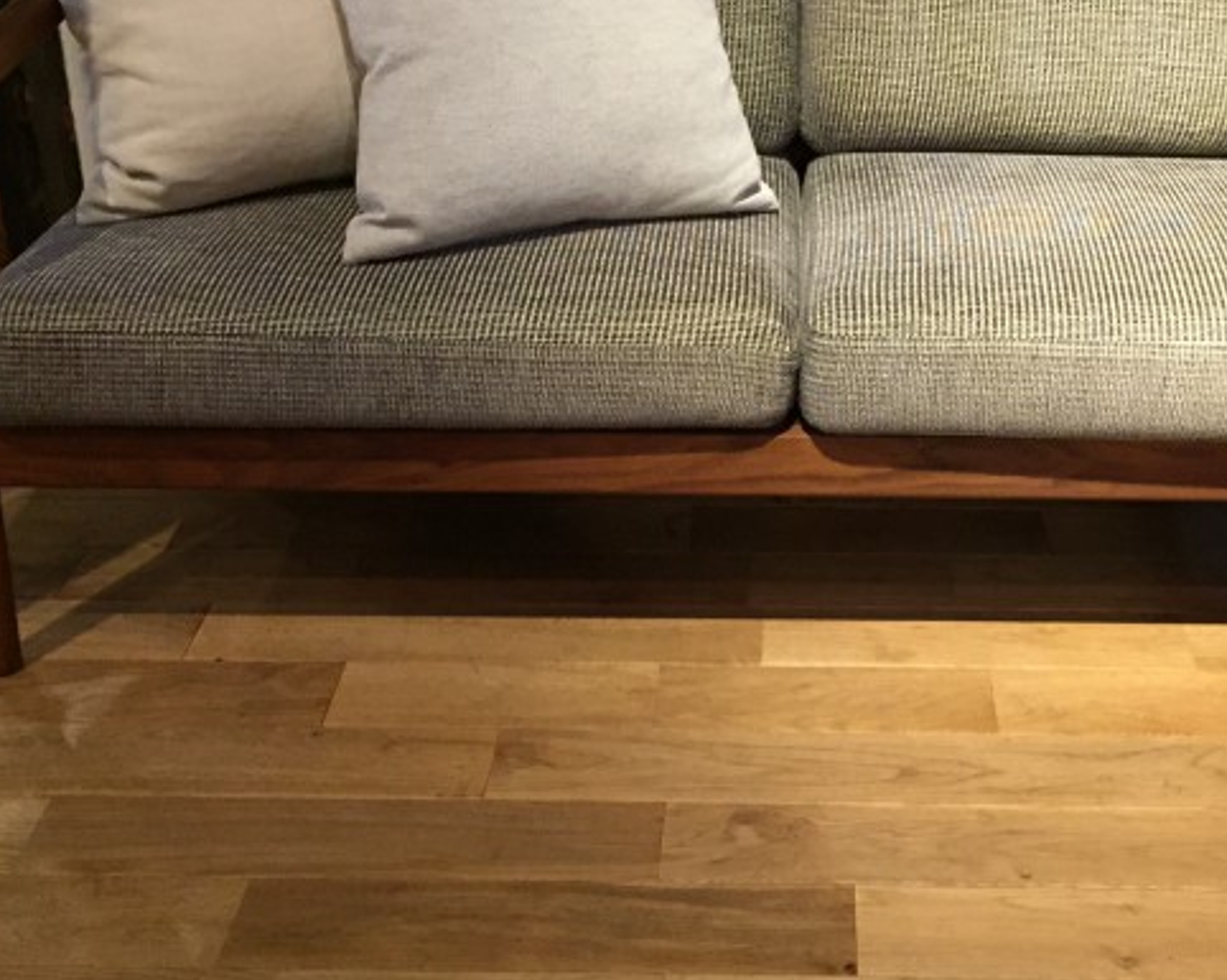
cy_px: 257
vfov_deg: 31.5
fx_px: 1706
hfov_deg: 39.2
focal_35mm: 47
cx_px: 794
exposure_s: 1/24
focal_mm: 4.15
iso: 250
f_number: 2.2
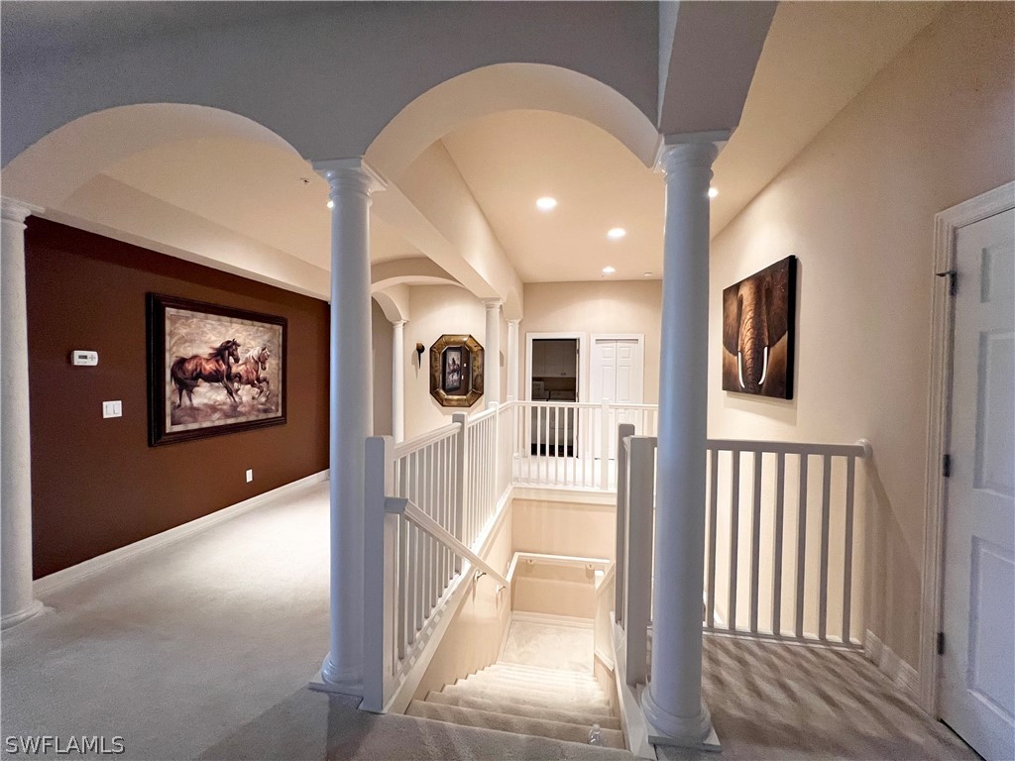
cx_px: 508
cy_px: 380
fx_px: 381
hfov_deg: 106.2
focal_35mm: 13
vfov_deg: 89.9
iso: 500
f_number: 1.8
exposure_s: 1/60
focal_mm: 1.57
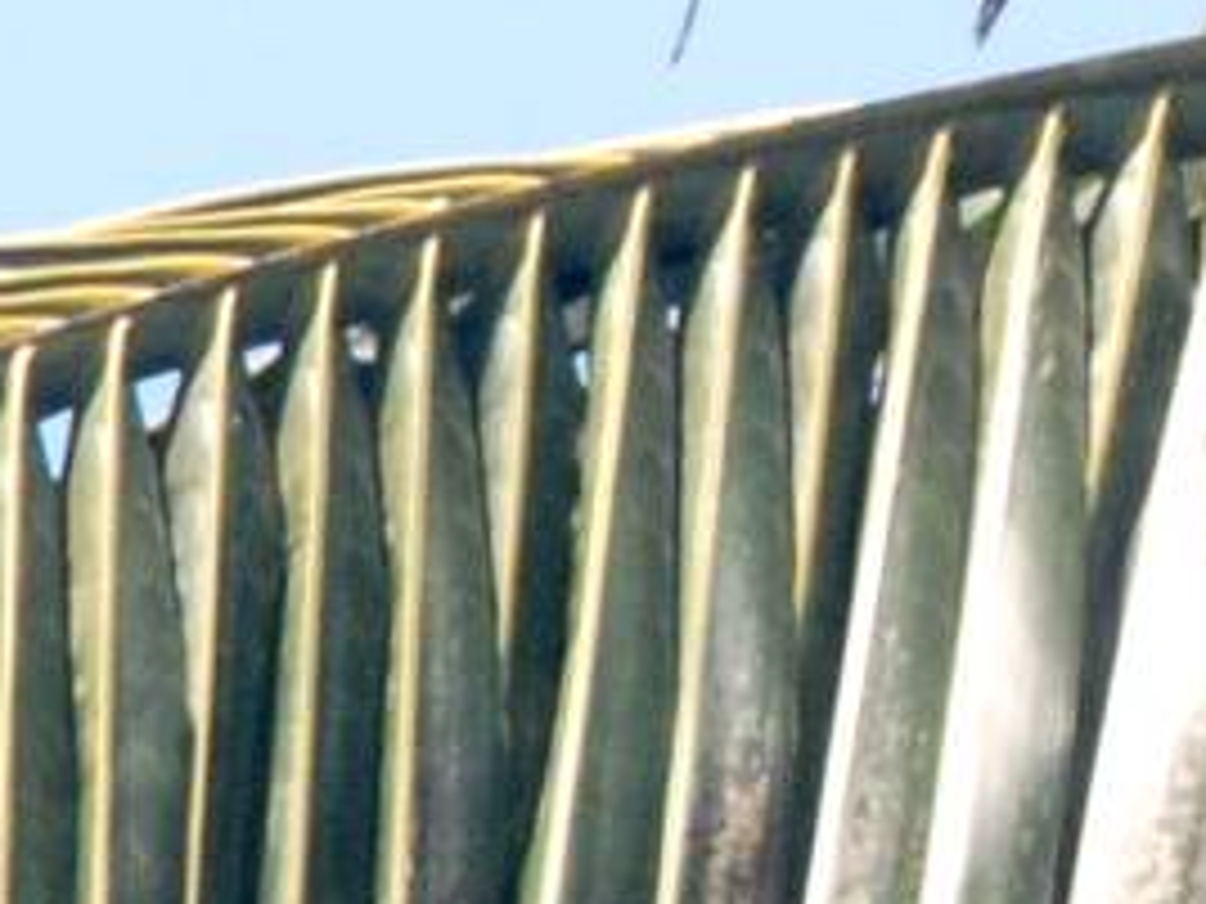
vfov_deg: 0.6
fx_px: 90199
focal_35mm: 2589
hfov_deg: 0.8
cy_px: -1199
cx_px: 1368
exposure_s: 1/160
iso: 400
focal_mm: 300
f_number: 14
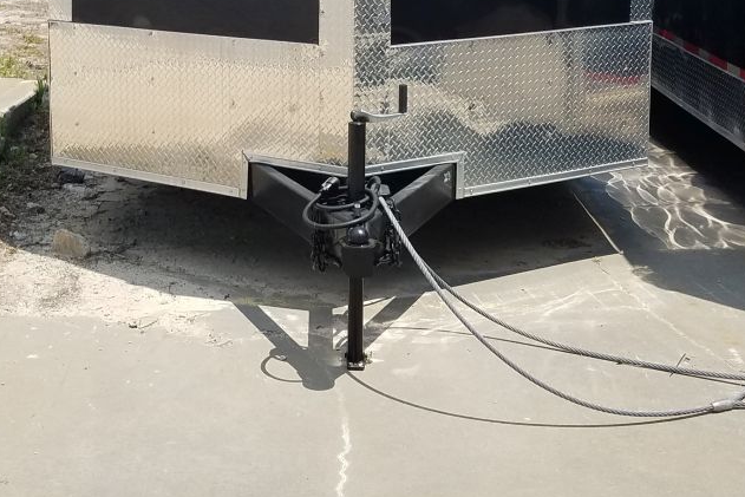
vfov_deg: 21.4
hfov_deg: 33.4
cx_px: 341
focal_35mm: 60
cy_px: -59
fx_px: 1242
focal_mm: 4.2
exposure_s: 1/2952
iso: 50
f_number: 1.7
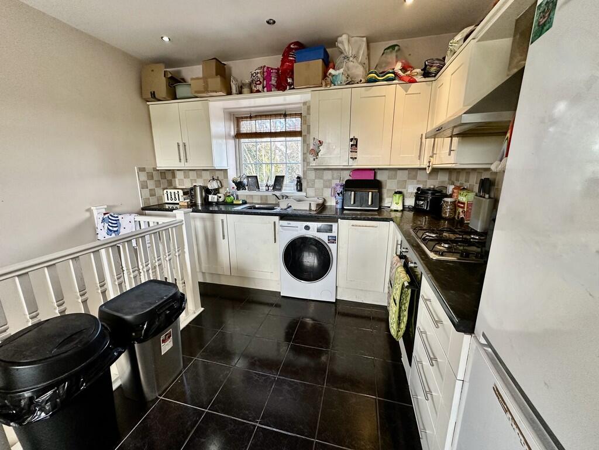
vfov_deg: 85.7
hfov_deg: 102.1
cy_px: 225
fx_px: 242
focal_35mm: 14
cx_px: 300
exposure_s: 1/99
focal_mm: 2.22
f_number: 2.2
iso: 160
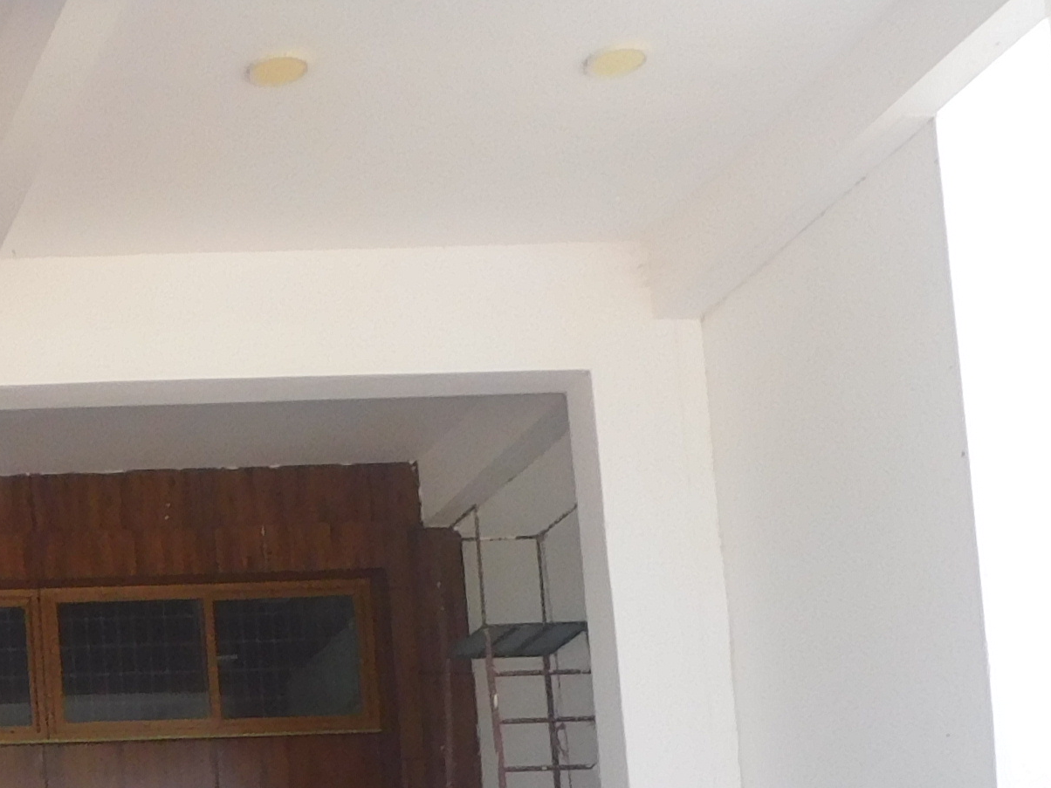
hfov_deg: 19.4
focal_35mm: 88
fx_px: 2672
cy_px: 1193
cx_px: -525
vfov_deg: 15.4
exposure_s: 1/320
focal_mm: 4
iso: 125
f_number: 3
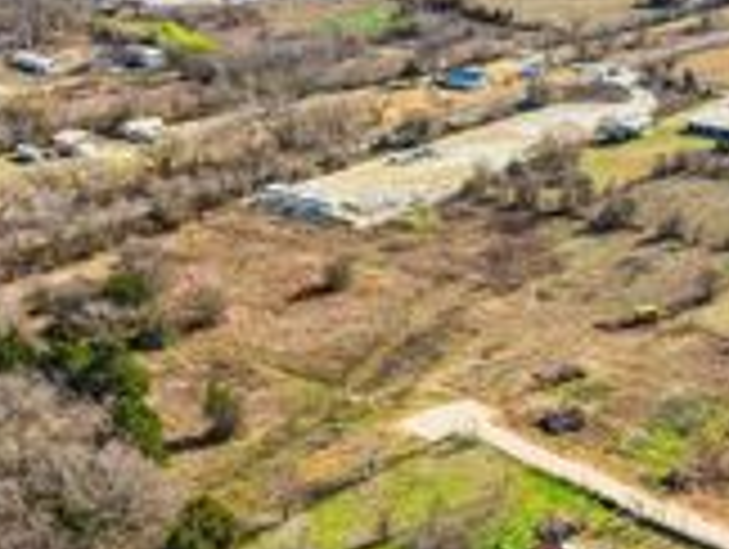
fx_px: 1561
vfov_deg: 19.8
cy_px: 398
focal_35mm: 74
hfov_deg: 25.9
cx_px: 567
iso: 200
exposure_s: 1/3200
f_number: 1.8
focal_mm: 8.67
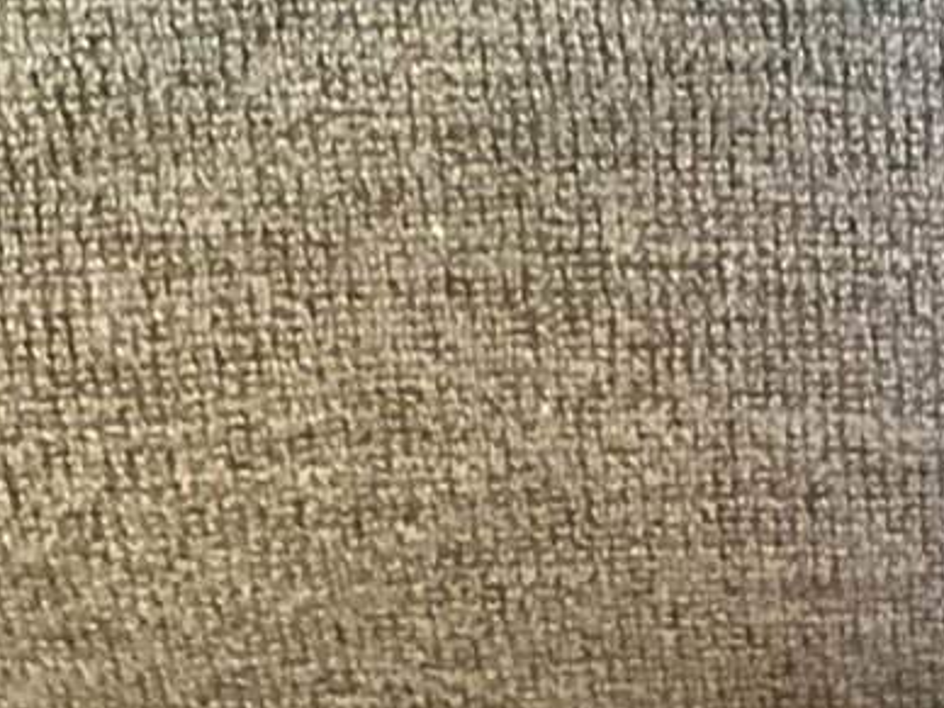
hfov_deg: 15.0
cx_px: 1439
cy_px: 1223
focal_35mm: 121
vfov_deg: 11.5
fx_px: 3300
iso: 320
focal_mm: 3.3
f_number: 2.4
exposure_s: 1/30
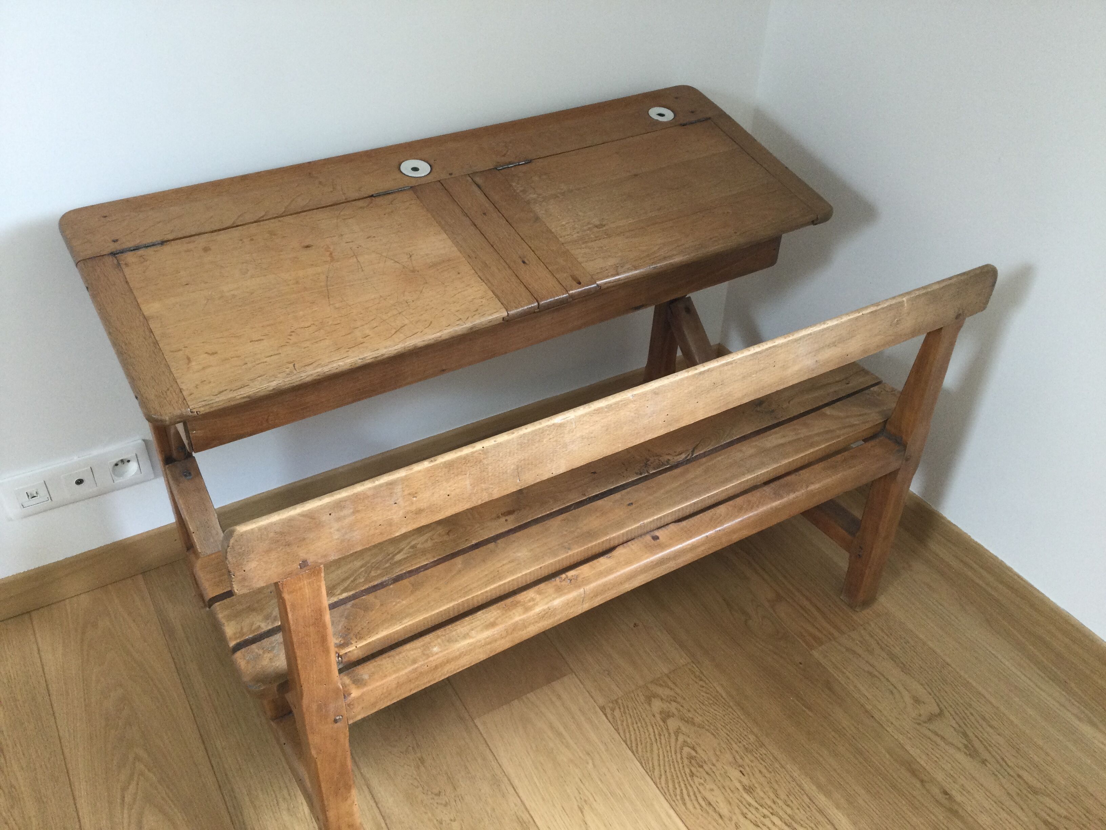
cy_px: 415
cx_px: 553
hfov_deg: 58.4
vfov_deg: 45.4
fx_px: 990
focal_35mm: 31
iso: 80
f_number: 2.4
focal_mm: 3.3
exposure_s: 1/33
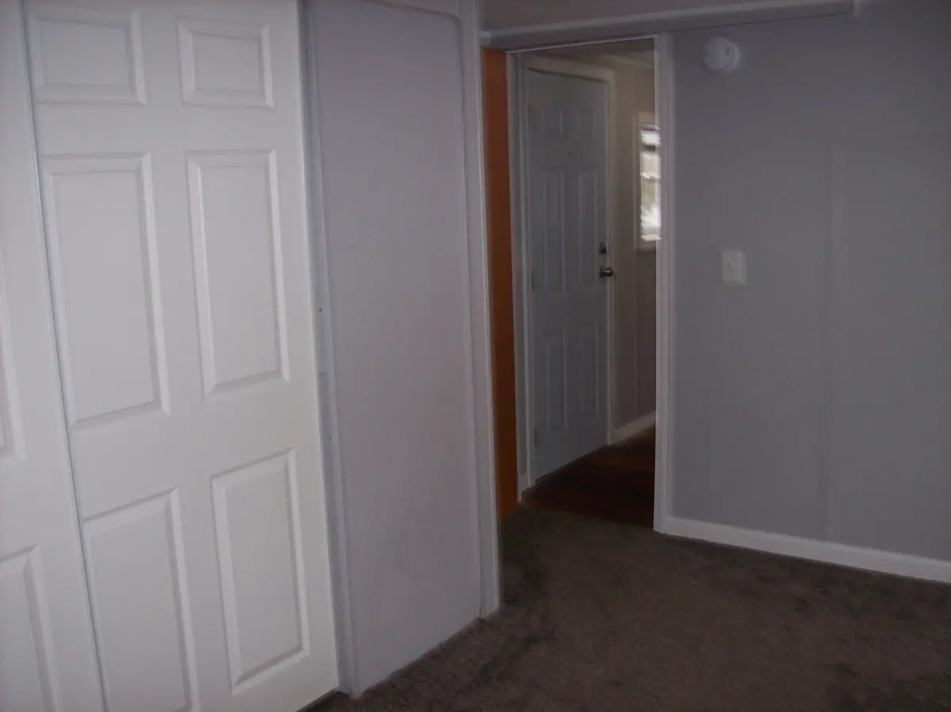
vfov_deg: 39.6
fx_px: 989
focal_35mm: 36
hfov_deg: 51.4
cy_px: 356
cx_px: 476
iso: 80
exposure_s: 1/64
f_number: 2.7
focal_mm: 6
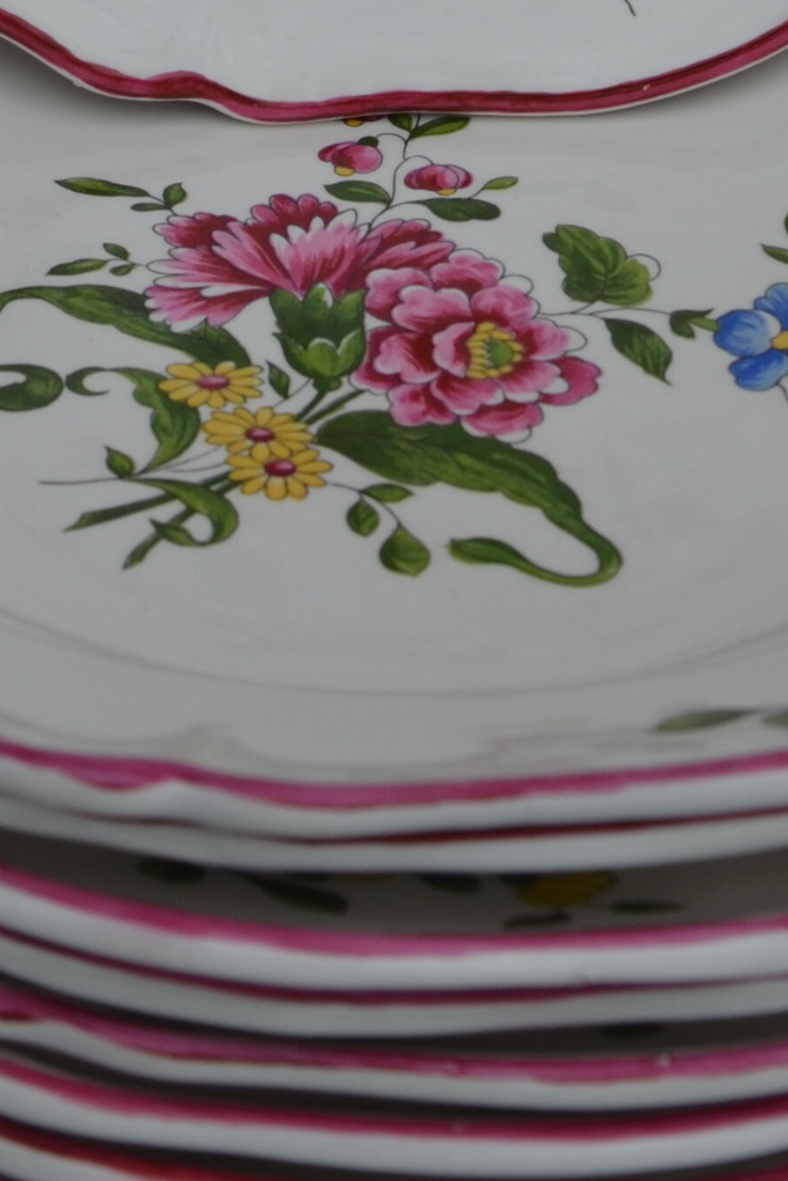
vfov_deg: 15.3
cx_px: 313
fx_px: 4225
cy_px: -259
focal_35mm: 129
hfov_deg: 10.7
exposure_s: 1/250
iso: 100
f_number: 8
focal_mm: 25
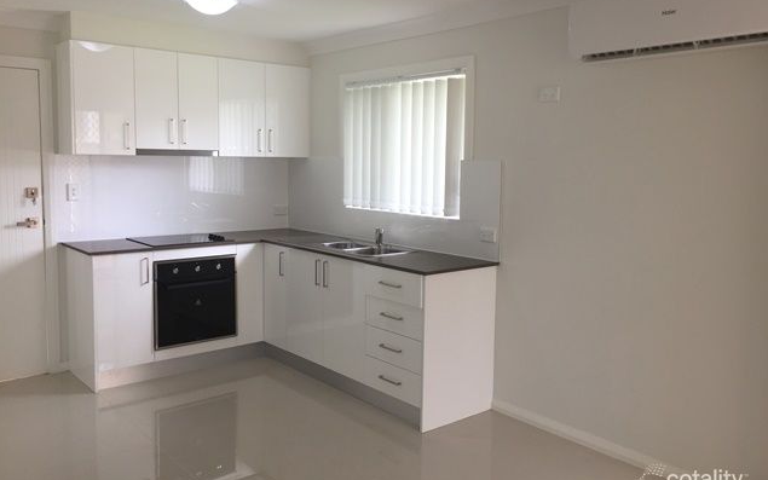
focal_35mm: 31
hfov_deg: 61.2
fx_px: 649
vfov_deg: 40.6
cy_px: 224
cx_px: 382
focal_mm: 4.15
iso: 32
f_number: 2.2
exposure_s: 1/50
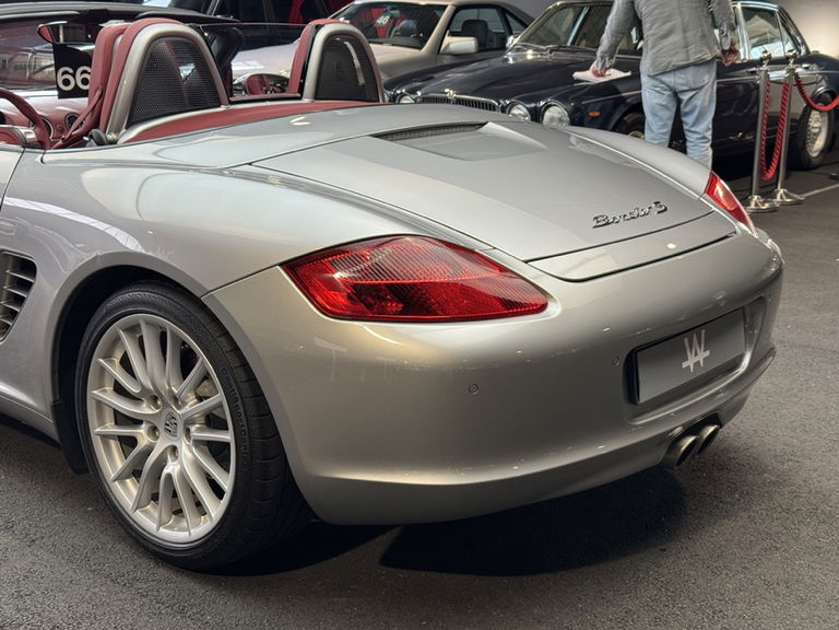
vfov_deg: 30.3
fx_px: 1163
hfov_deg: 39.7
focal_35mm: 48
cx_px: 420
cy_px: 315
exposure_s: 1/50
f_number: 1.78
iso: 64
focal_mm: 6.76
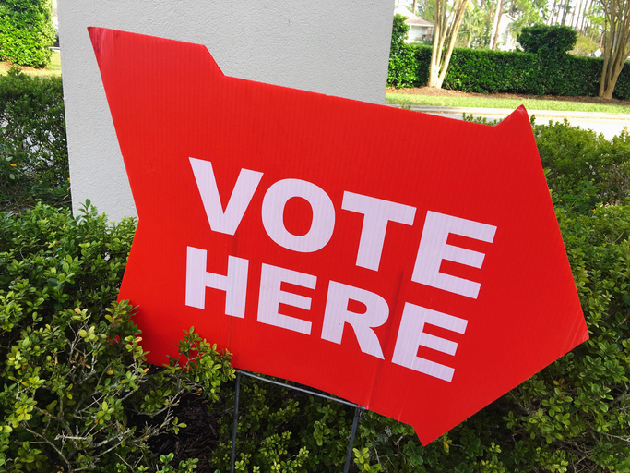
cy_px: 236
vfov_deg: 48.2
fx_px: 528
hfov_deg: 61.7
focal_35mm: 29
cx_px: 315
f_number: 2.2
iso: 25
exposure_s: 1/127
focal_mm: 4.15
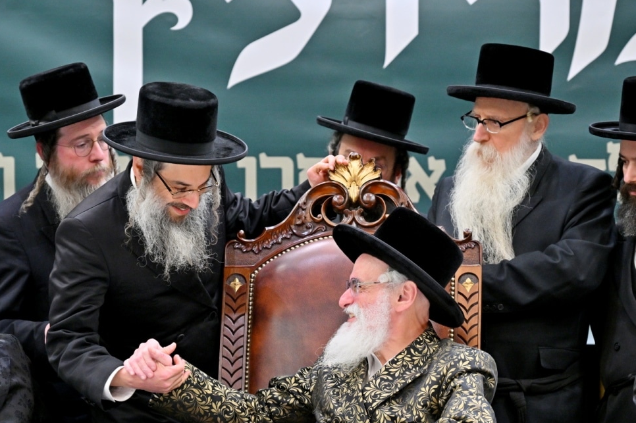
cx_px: 304
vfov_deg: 8.6
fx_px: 2807
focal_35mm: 159
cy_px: 220
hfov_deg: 12.9
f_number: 4
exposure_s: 1/250
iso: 640
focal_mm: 100
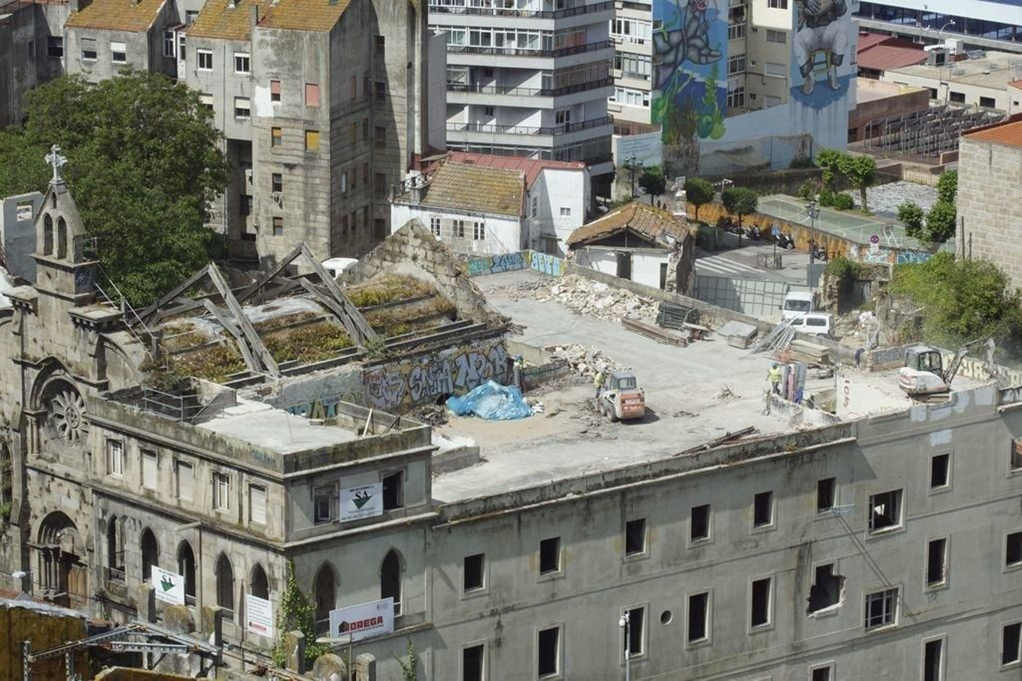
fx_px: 3833
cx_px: 511
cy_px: 340
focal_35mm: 135
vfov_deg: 10.2
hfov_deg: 15.2
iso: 100
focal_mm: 90
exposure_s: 1/50
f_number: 22
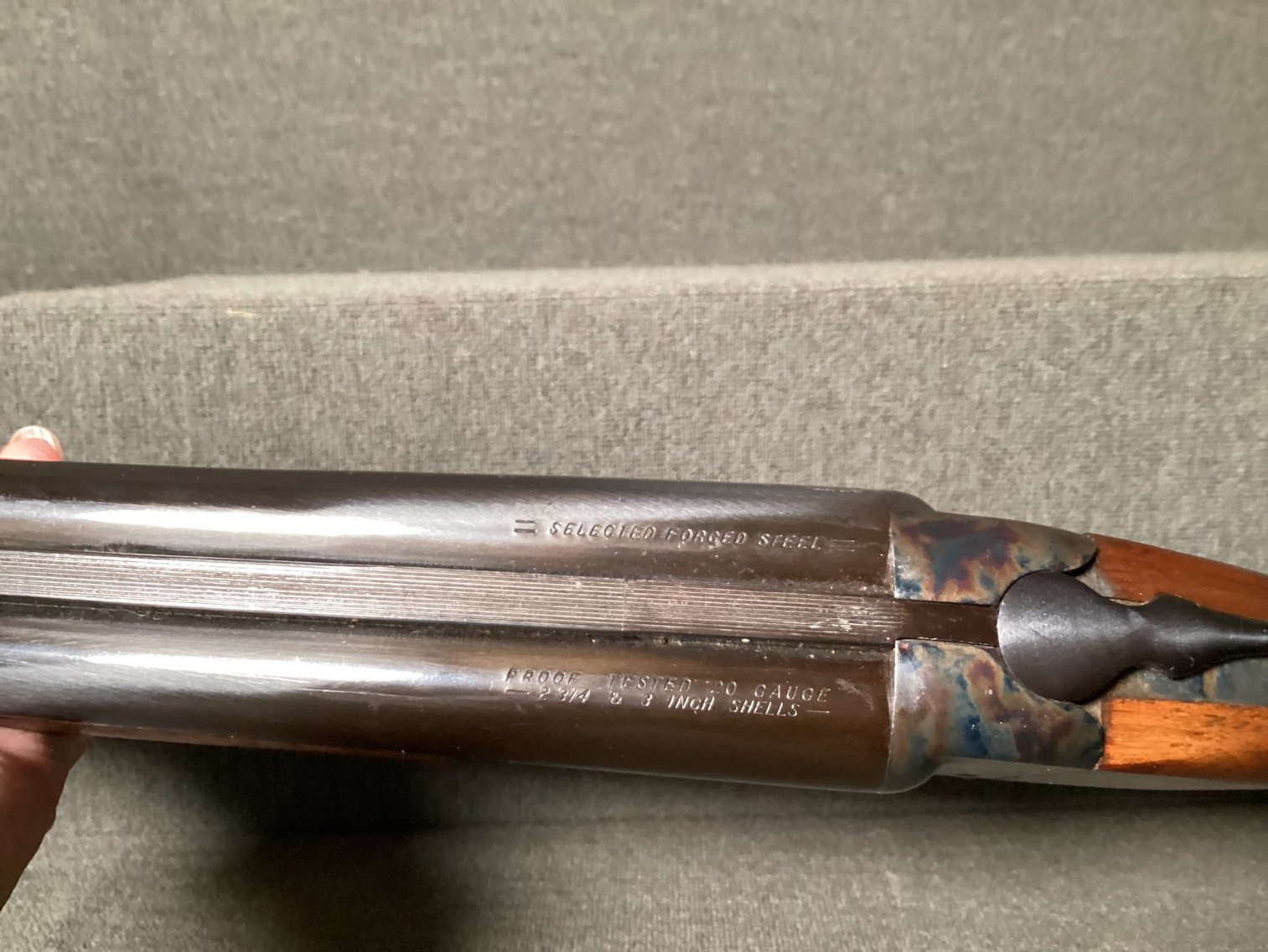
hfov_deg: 58.3
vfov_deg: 45.4
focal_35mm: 31
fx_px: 1136
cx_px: 634
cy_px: 476
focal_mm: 3.3
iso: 400
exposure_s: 1/40
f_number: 2.4
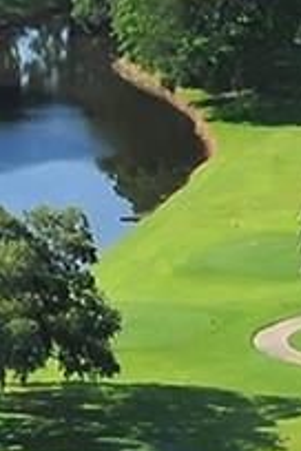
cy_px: 835
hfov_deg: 3.2
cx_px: 598
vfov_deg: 4.8
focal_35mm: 423
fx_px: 5305
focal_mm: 36
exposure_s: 1/320
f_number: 9
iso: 250
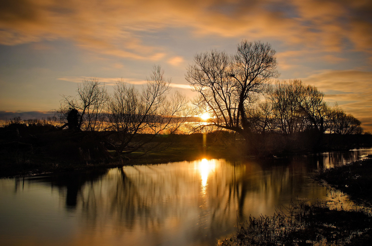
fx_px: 371
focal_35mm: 36
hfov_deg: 53.2
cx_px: 186
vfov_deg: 36.7
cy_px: 123
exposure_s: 5
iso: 200
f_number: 8
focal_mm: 24
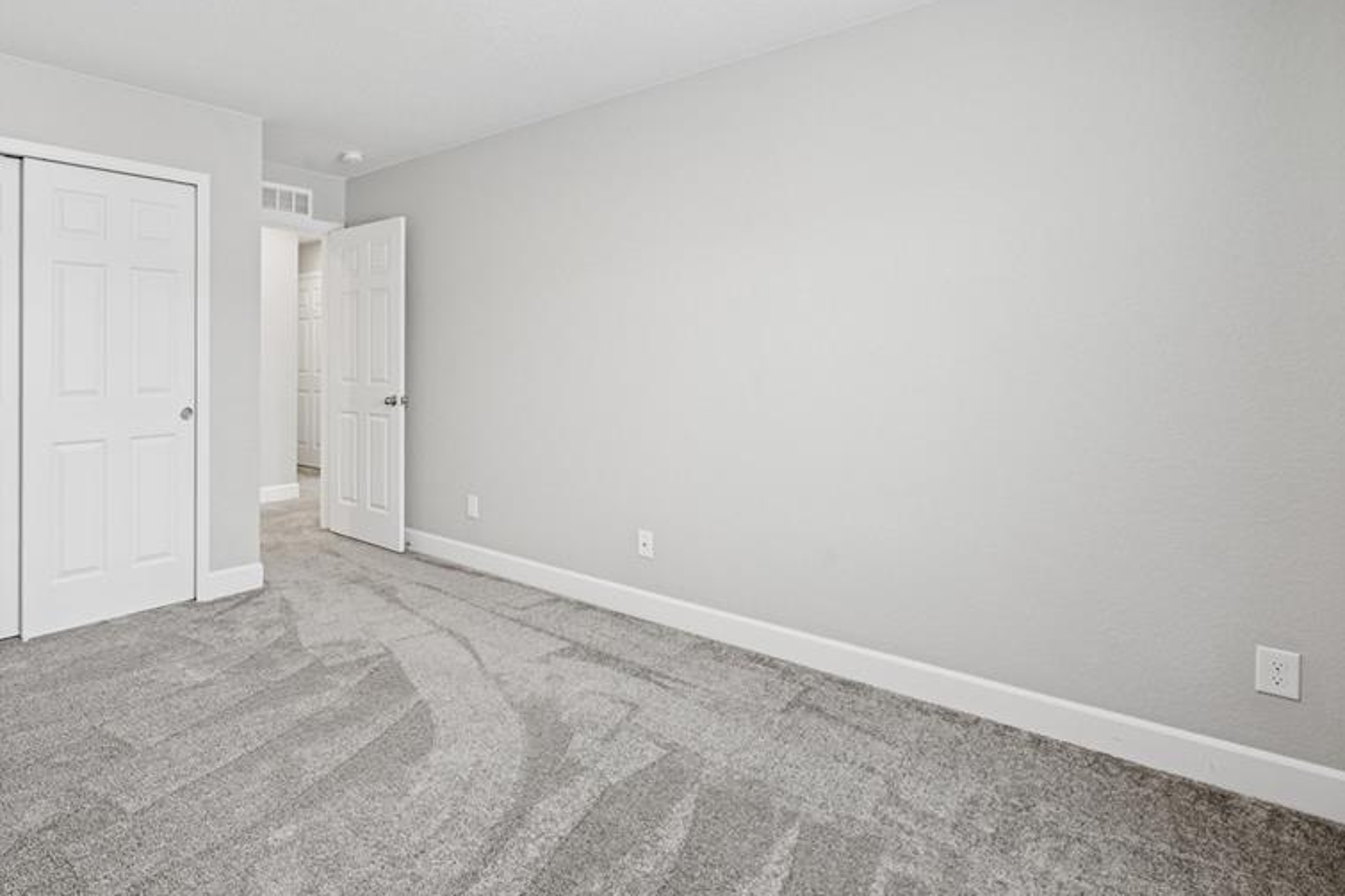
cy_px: 363
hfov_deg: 84.5
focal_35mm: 19
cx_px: 470
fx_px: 710
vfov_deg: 64.0
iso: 160
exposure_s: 1/1.67
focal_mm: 14
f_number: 10
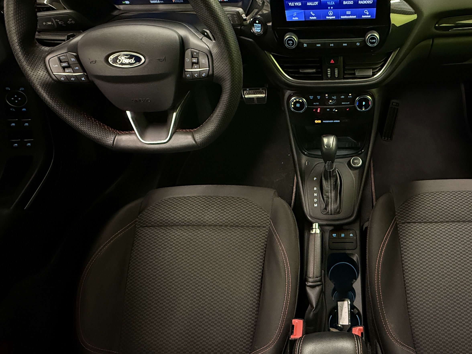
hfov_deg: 68.0
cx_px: 340
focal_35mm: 24
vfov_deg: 56.7
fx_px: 327
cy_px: 163
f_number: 2.2
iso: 1000
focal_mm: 2.22
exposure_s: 1/50
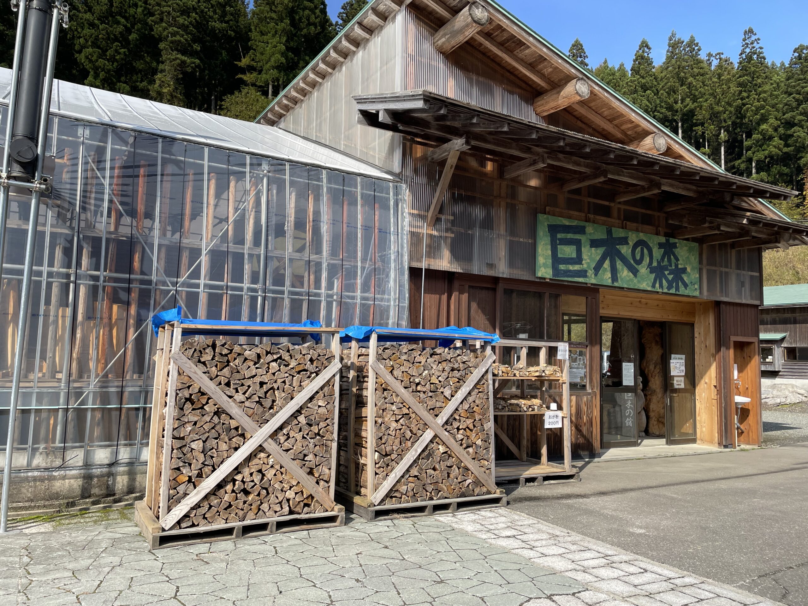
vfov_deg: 53.1
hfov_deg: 67.3
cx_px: 404
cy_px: 303
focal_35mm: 26
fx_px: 607
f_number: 1.6
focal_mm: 4.2
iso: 32
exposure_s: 1/2053
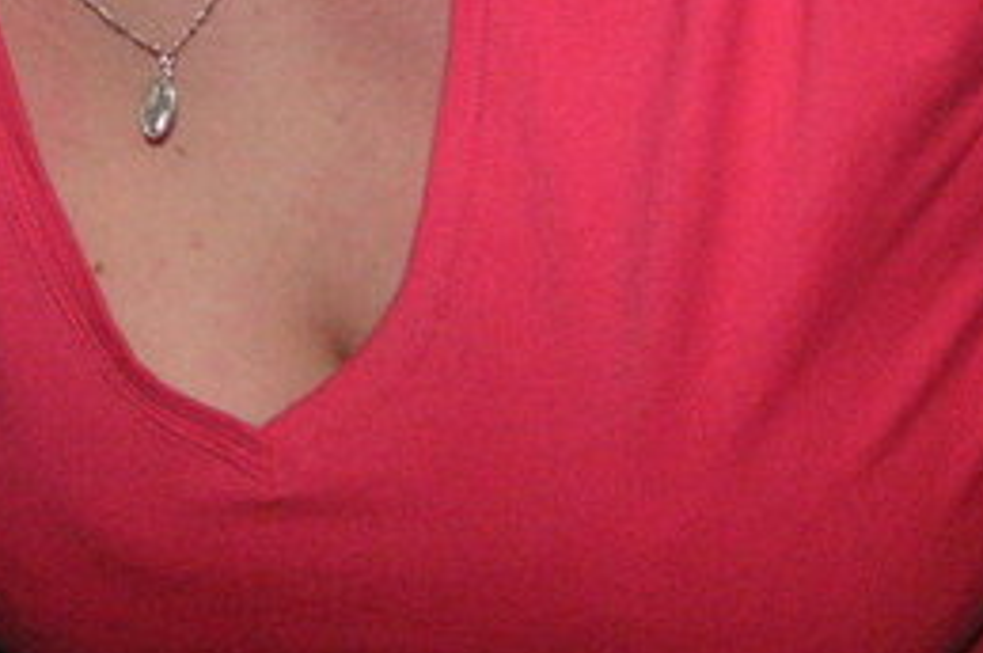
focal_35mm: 119
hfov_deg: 16.9
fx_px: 3245
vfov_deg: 11.0
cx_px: 68
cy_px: -395
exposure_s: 1/45
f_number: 2.8
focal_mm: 6.1
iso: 160
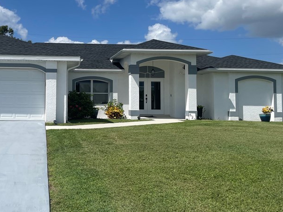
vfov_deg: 32.8
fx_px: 360
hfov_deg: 41.5
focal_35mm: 44
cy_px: 87
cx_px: 65
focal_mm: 4.2
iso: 32
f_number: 1.6
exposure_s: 1/6494
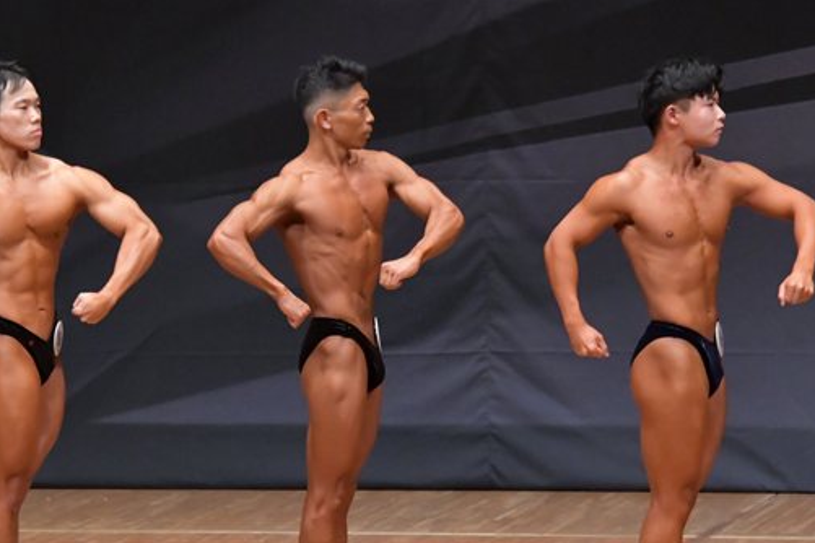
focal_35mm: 348
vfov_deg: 3.9
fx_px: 7878
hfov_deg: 5.9
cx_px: 289
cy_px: 392
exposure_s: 1/400
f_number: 5.6
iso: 6400
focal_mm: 150
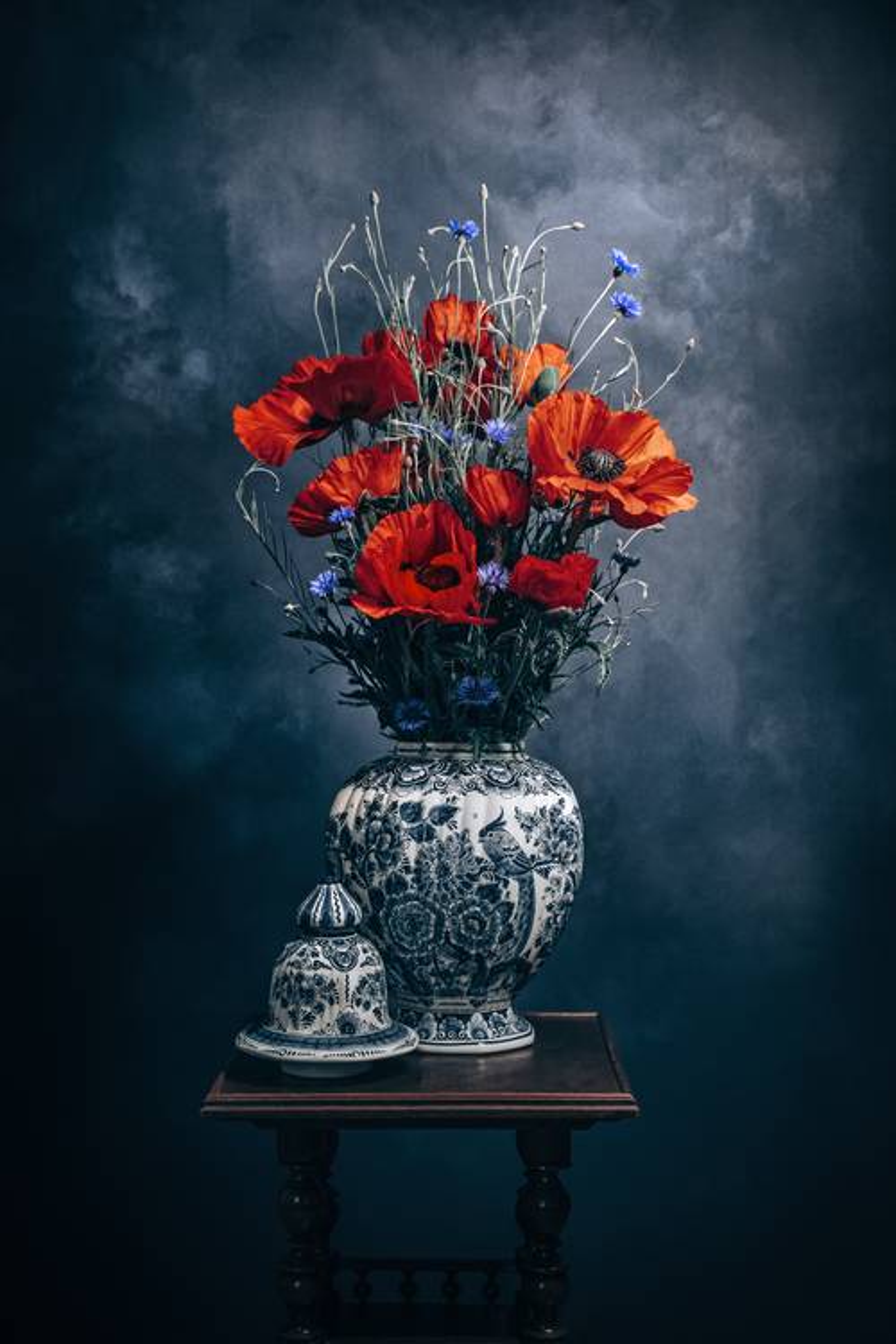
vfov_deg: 36.2
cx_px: 448
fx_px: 2053
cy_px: 672
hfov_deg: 24.6
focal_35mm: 55
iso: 250
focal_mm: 55
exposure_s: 1/30
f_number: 6.3
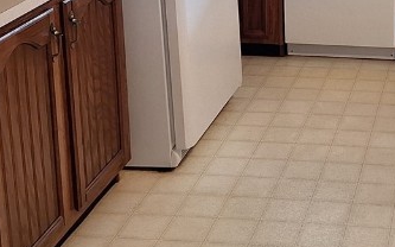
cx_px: 352
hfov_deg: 26.6
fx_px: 807
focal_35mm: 75
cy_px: -59
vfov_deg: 16.6
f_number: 1.8
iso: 50
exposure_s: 1/40
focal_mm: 5.54
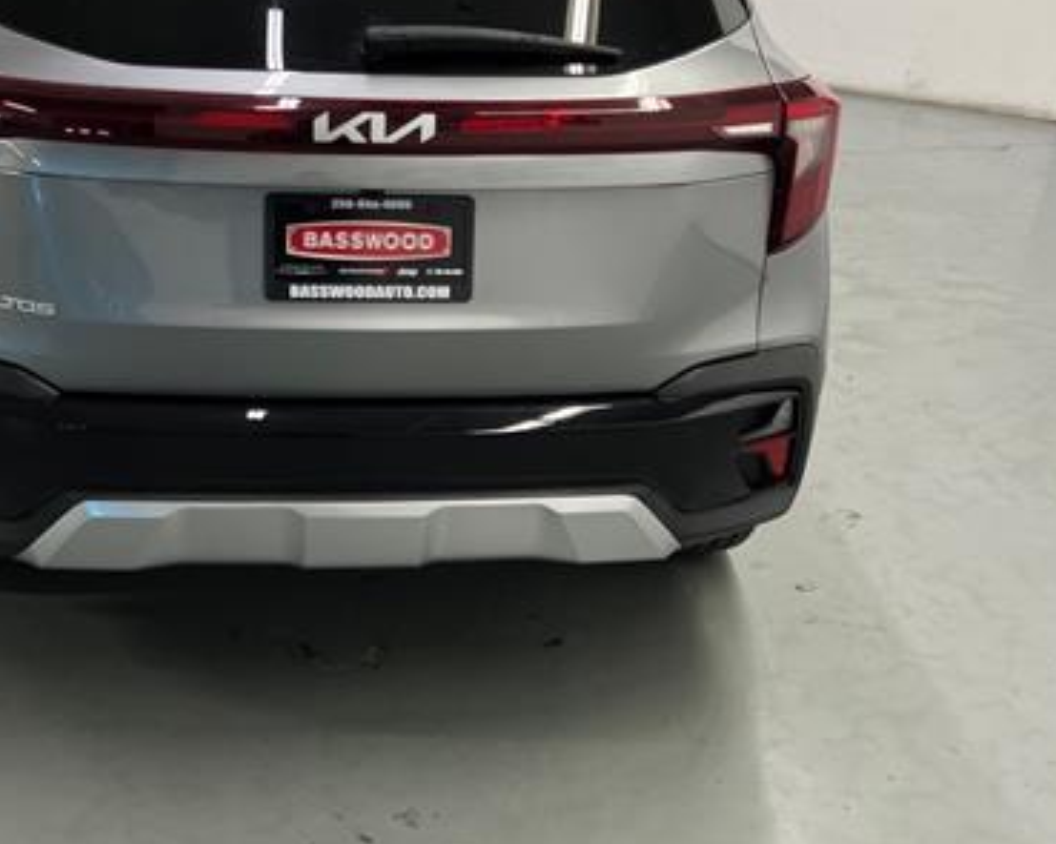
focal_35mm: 44
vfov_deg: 34.0
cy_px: 326
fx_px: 1375
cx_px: 406
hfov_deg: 41.8
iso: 64
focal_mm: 5.7
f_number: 1.5
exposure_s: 1/120
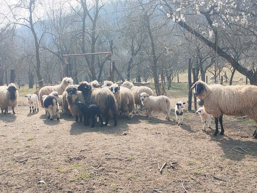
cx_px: 128
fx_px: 349
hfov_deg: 40.4
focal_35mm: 47
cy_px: 96
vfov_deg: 30.9
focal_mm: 6.24
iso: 100
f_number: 1.9
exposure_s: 1/601
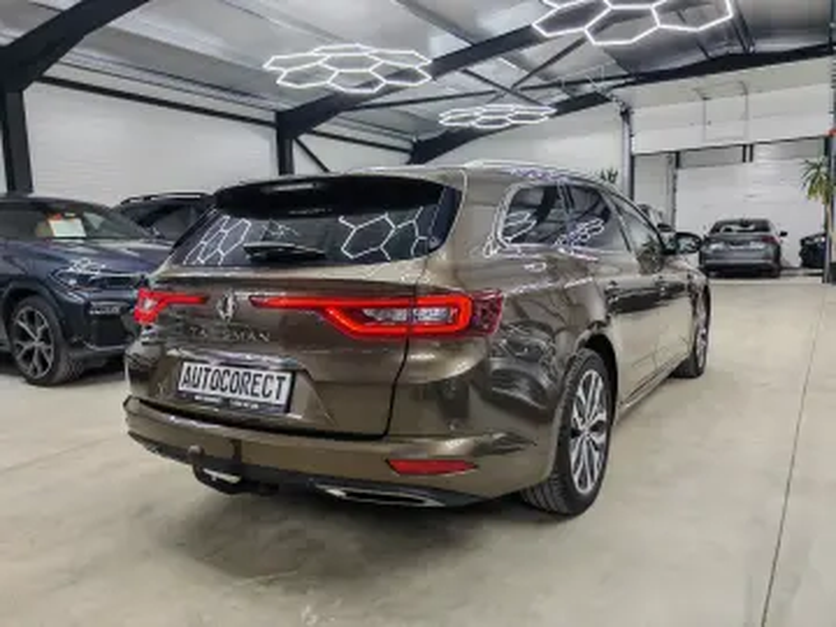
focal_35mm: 26
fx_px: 628
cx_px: 418
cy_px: 314
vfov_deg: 53.1
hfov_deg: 67.3
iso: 160
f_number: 1.6
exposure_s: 1/100
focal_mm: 5.4
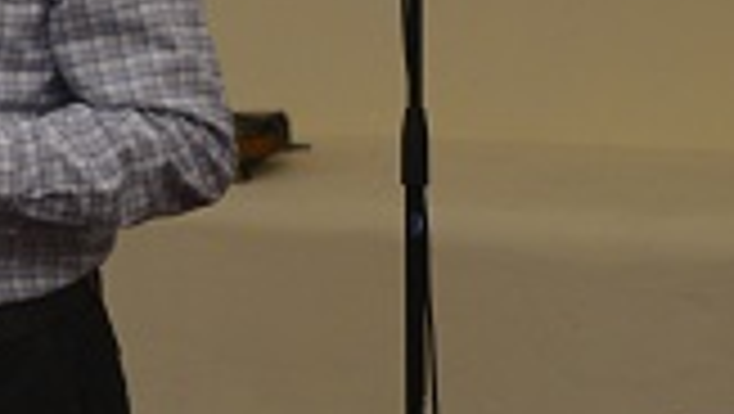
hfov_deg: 8.5
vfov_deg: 4.9
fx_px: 4811
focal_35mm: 247
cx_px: -459
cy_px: -227
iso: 2000
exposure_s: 1/60
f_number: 2.8
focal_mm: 60
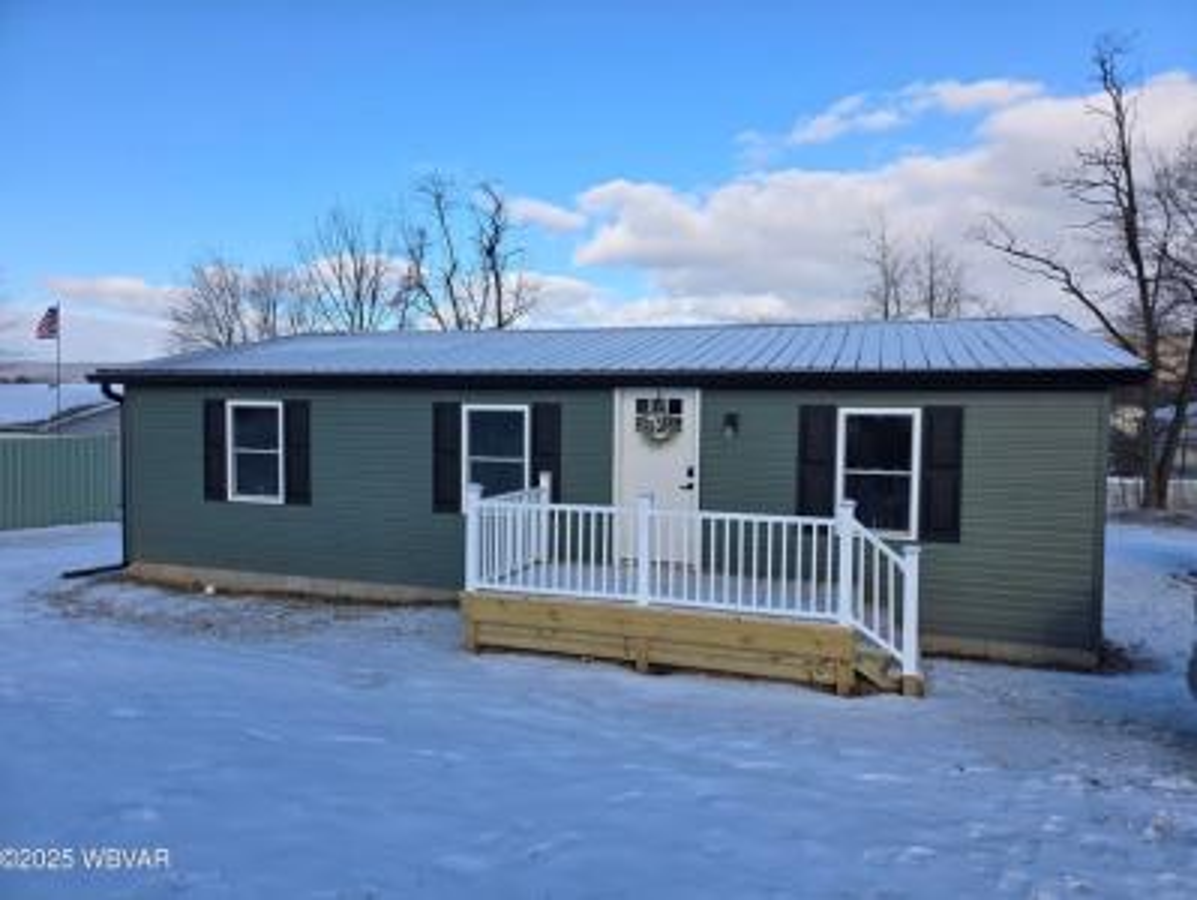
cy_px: 450
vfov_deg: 59.0
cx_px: 598
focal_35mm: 23
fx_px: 796
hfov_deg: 73.9
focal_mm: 6.3
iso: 80
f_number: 1.7
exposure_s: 1/3579
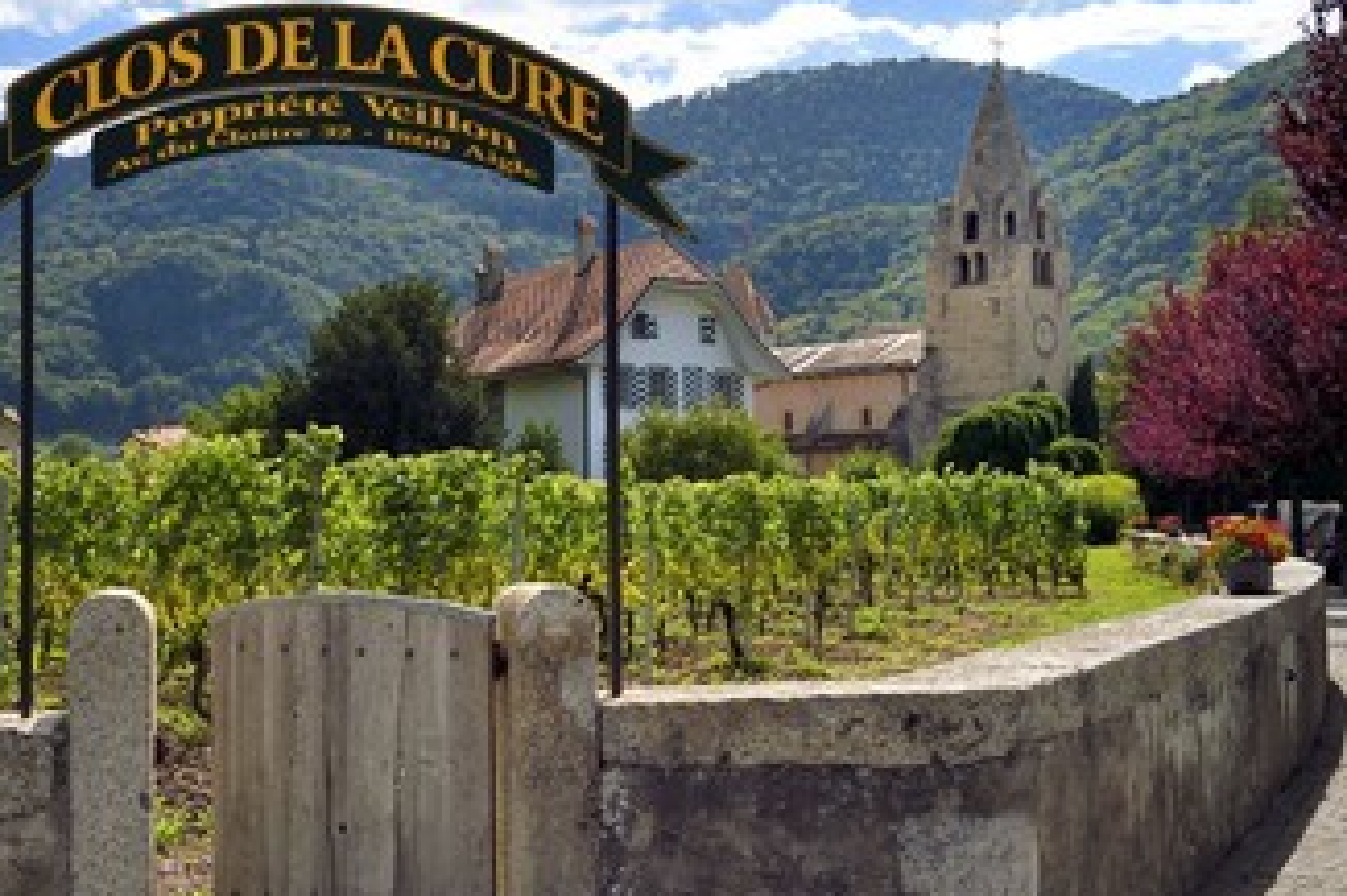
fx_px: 1832
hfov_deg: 40.1
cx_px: 496
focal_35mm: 49
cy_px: 508
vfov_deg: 27.5
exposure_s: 1/400
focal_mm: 38
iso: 200
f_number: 8
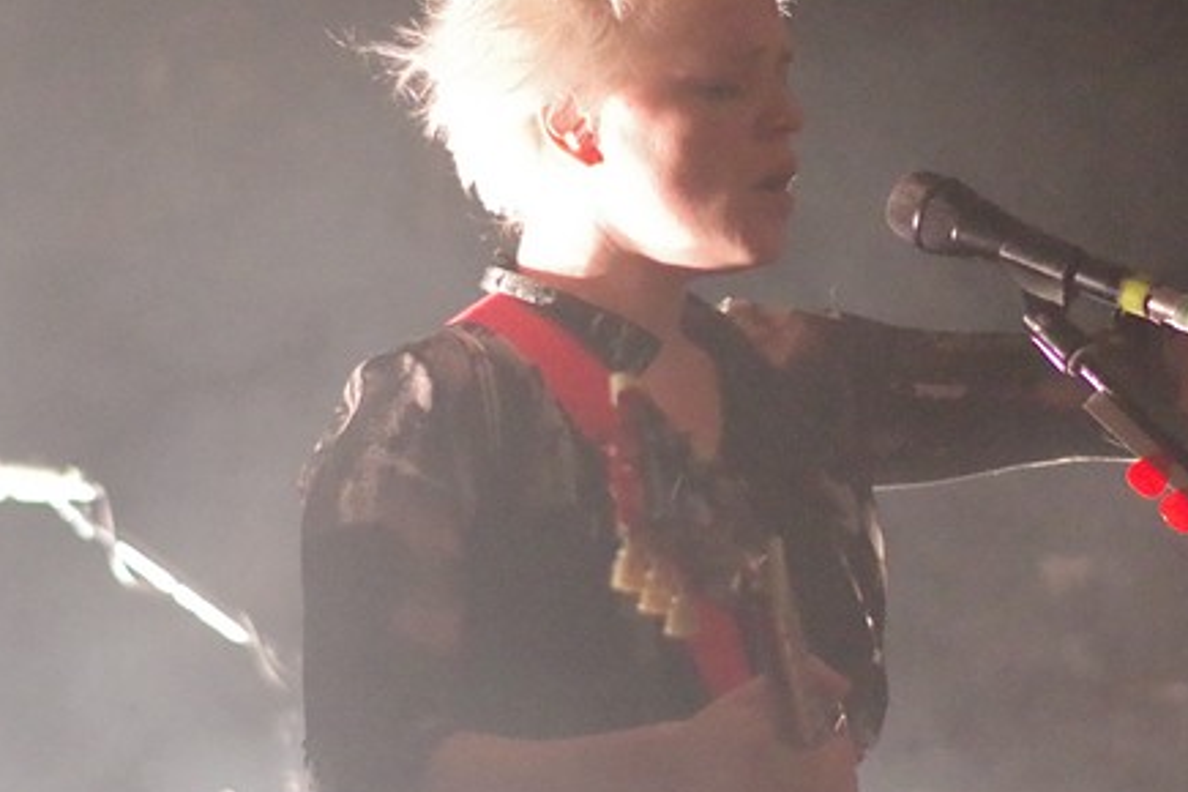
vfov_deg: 8.9
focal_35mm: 155
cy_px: 314
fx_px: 5115
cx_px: 765
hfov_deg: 13.2
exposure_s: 1/125
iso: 6400
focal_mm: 50
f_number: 1.8
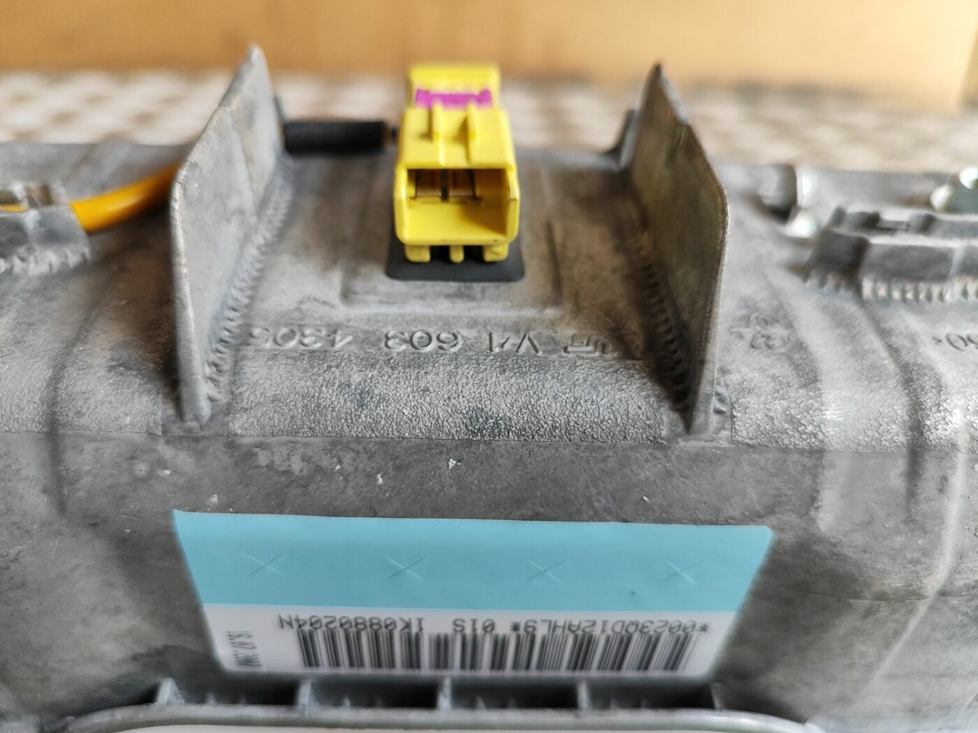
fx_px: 678
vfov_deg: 56.8
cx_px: 489
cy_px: 366
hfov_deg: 71.6
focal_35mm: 24
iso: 241
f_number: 1.89
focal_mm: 5.89
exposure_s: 1/100
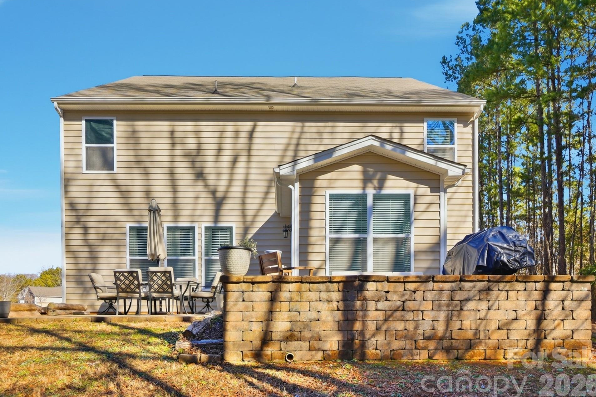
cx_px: 293
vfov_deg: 57.2
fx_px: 364
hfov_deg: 78.6
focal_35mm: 22
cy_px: 199
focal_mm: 14
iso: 100
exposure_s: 1/8000
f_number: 5
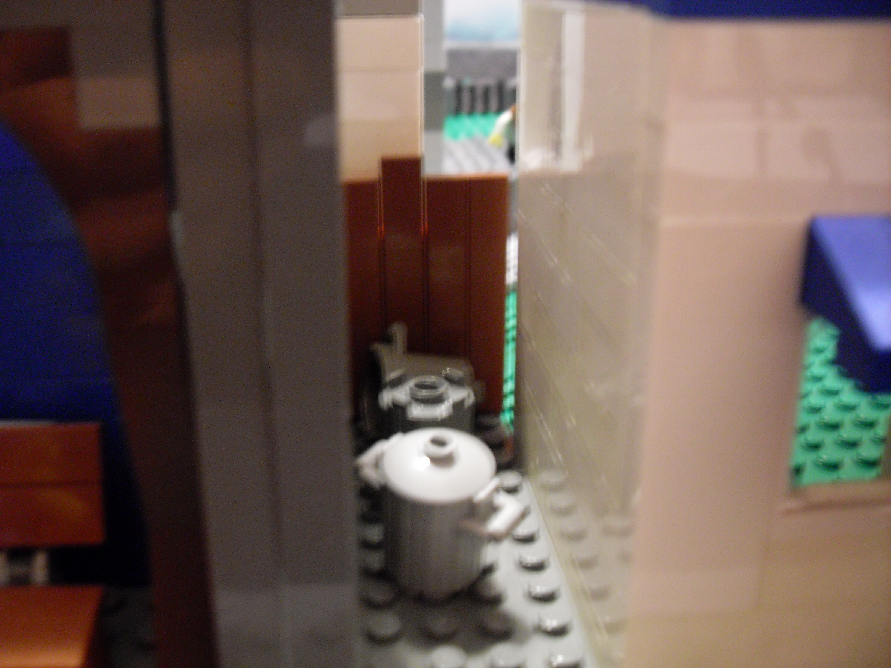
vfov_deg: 38.7
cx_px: 446
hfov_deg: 50.1
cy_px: 334
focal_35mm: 37
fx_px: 952
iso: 200
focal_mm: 6.3
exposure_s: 1/1.43
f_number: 2.8
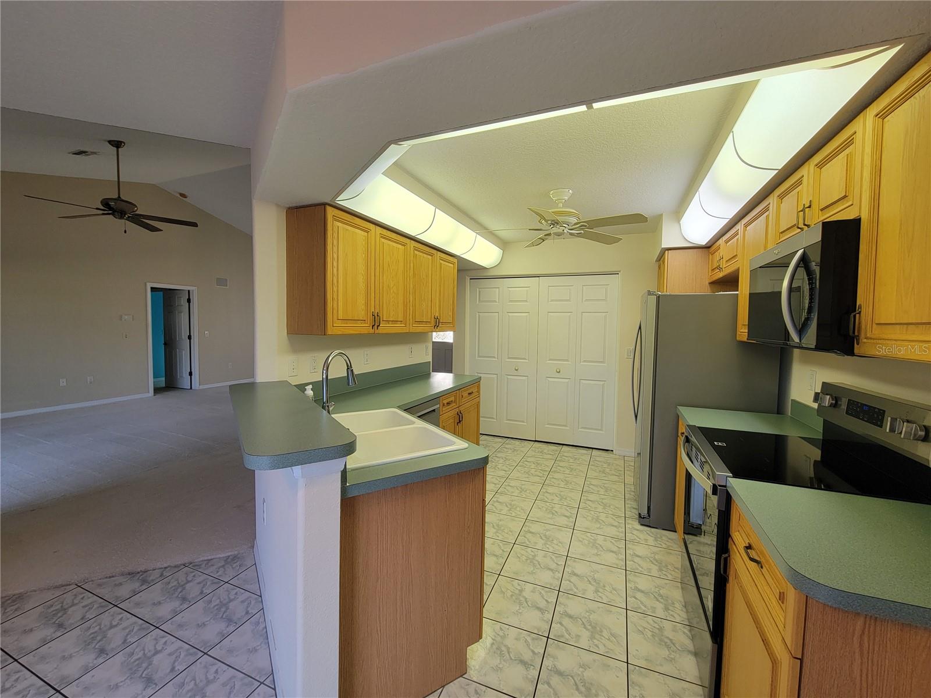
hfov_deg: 106.2
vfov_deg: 89.9
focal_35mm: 13
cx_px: 466
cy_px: 349
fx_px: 350
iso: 64
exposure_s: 1/60
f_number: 2.2
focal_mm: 2.2
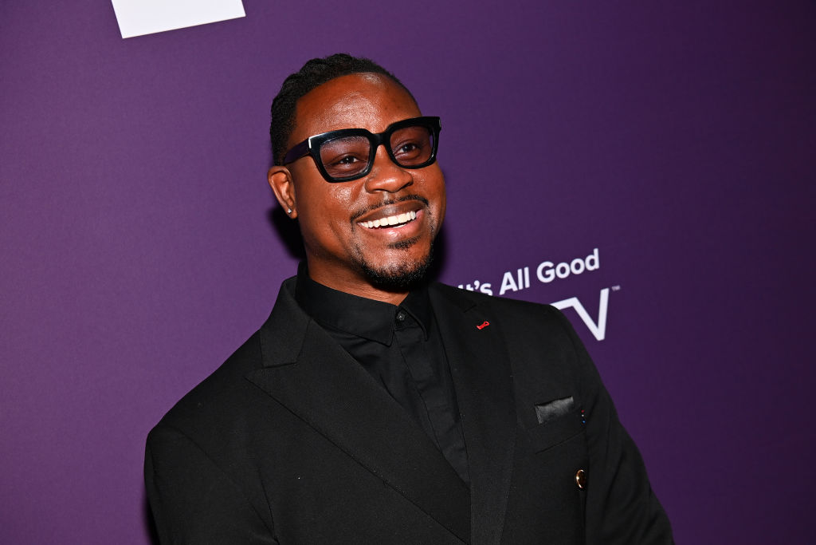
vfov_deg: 28.1
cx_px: 408
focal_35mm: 48
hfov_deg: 41.1
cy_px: 272
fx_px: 1088
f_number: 6.3
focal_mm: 48
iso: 320
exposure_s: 1/250
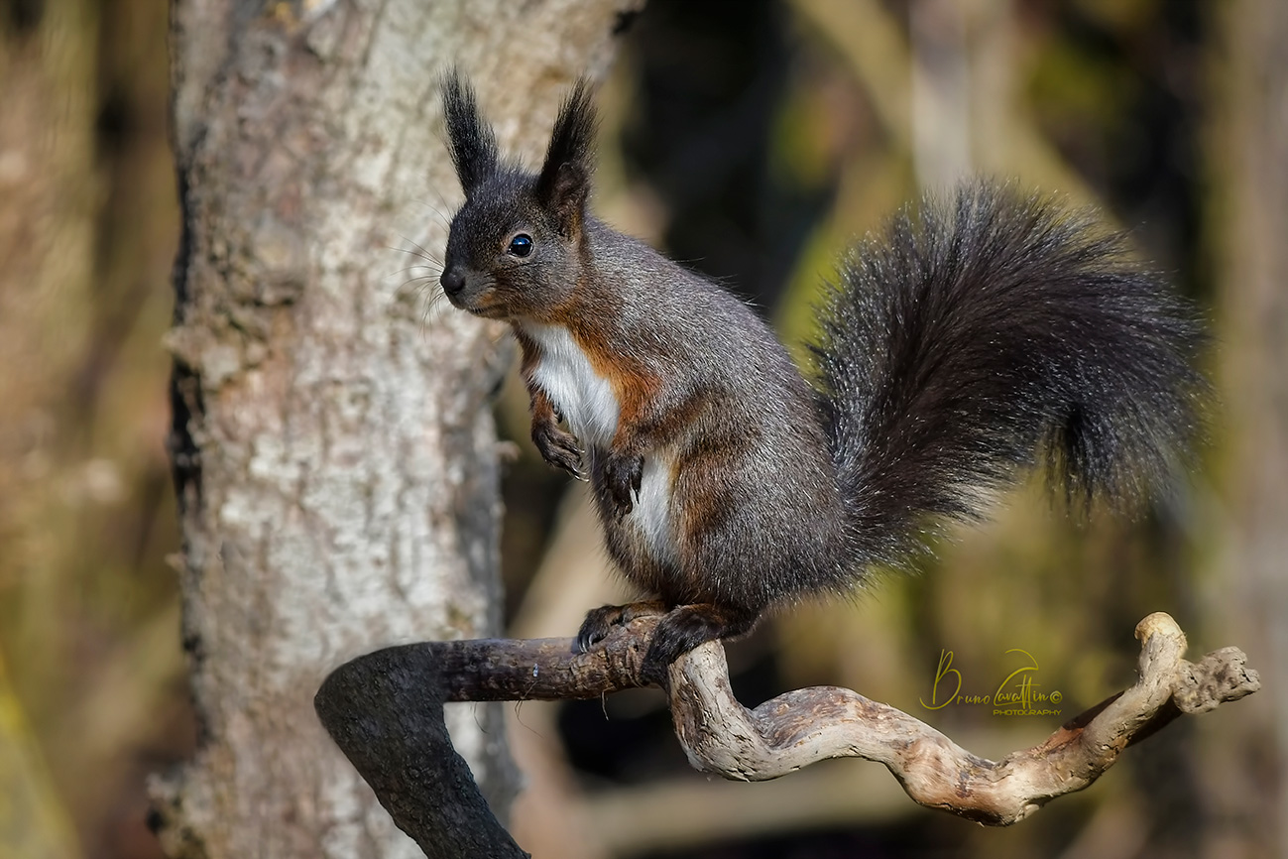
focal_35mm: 315
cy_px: 430
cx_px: 644
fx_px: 11269
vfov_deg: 4.4
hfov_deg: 6.5
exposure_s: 1/1600
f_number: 7.1
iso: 800
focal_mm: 210
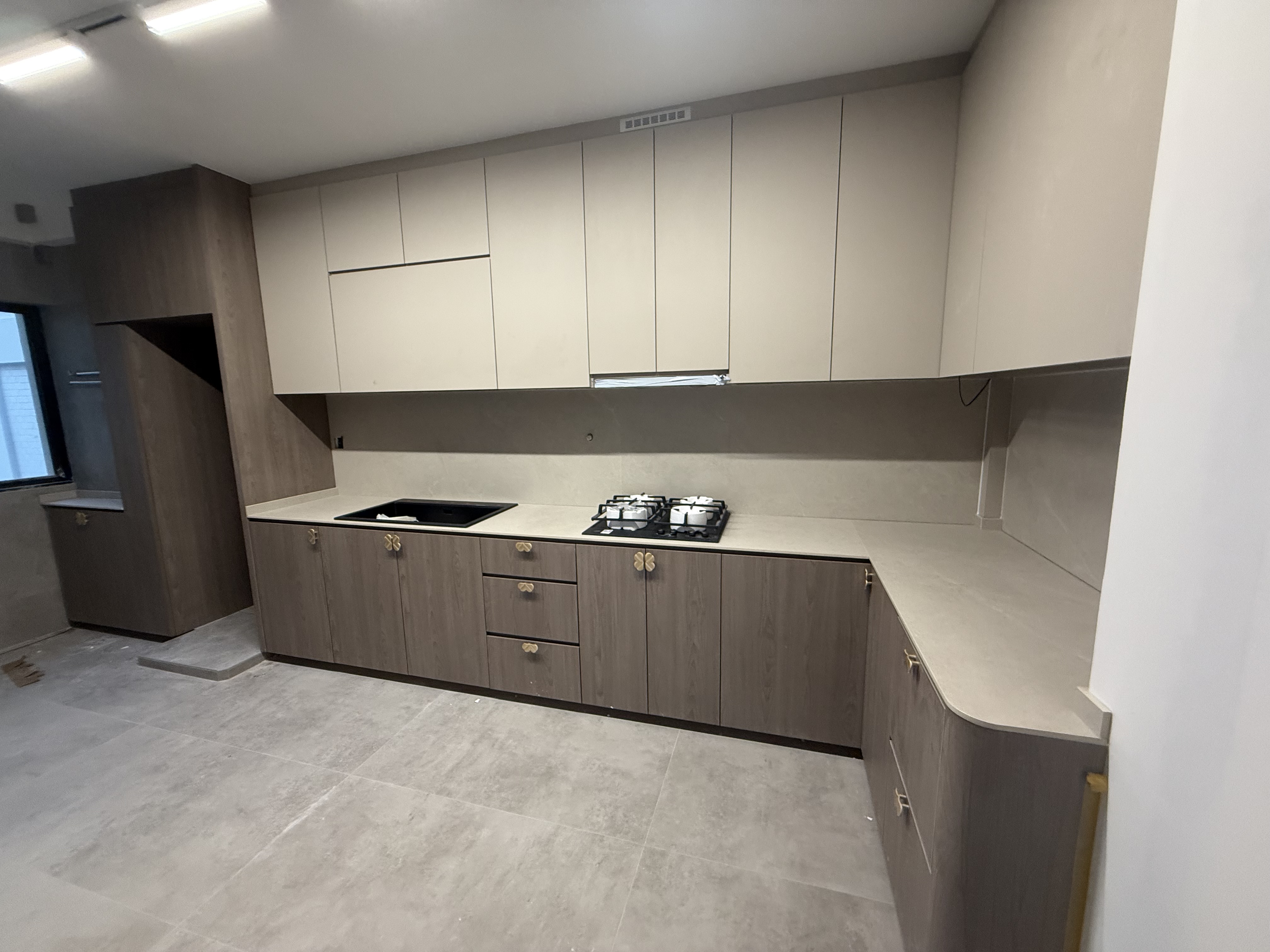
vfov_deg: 85.7
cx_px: 635
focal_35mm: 14
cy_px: 476
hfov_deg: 102.1
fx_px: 514
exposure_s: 1/100
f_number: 2.2
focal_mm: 2.22
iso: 320
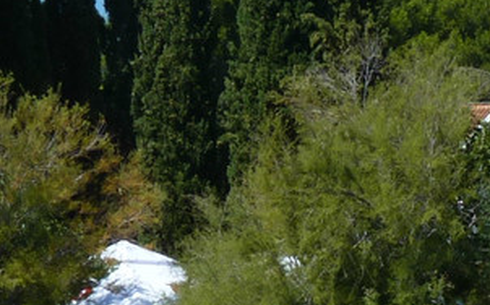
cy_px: 420
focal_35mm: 225
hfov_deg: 9.3
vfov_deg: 5.8
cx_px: 363
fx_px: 3001
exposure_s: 1/320
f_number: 5.6
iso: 80
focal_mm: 9
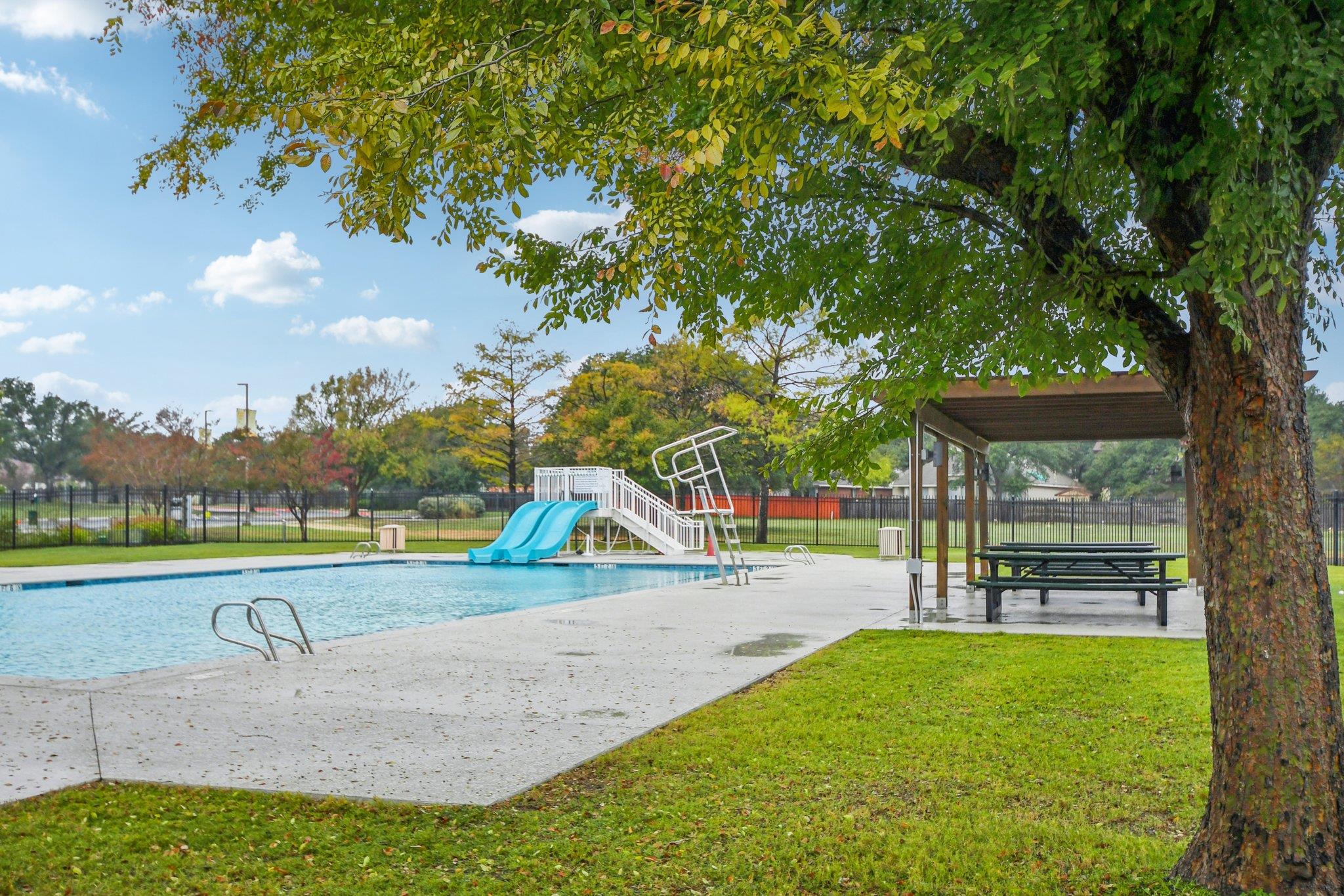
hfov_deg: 57.2
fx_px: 1232
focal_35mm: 33
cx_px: 672
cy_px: 448
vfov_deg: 40.0
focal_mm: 22
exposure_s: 1/320
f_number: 5
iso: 400
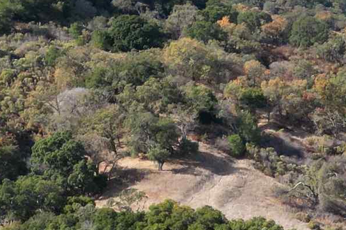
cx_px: 473
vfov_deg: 10.2
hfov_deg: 15.1
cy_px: 399
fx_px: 1230
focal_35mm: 128
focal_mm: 6.72
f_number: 1.7
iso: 140
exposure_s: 1/2500
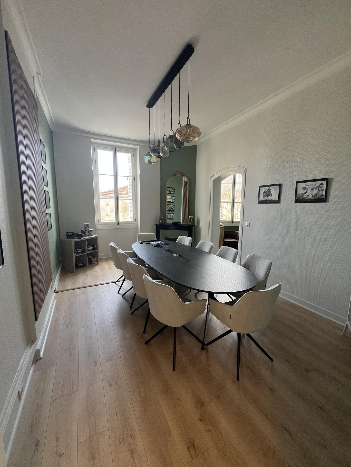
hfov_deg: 89.9
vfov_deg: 106.2
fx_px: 176
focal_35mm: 13
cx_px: 176
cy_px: 234
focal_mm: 1.57
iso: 125
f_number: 1.8
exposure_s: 1/99
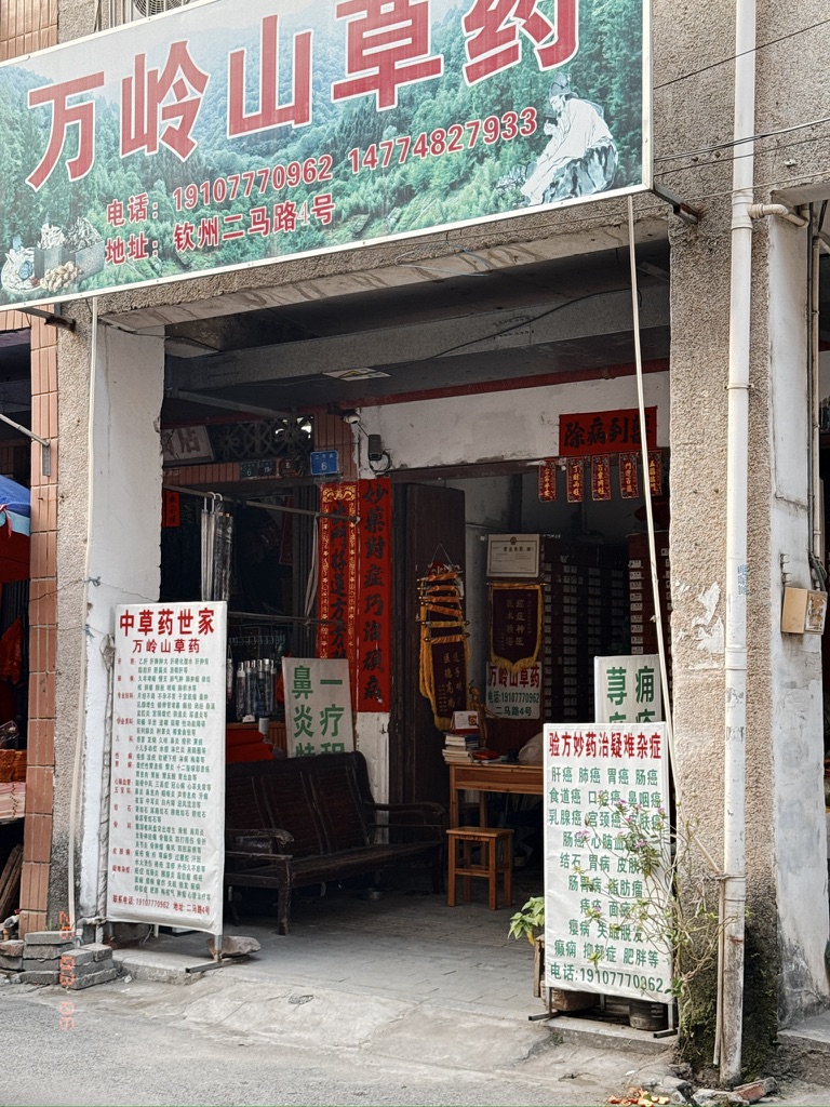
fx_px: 1535
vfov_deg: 39.7
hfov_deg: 30.3
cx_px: 415
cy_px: 554
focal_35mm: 48
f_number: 1.78
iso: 64
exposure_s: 1/121
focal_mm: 6.76
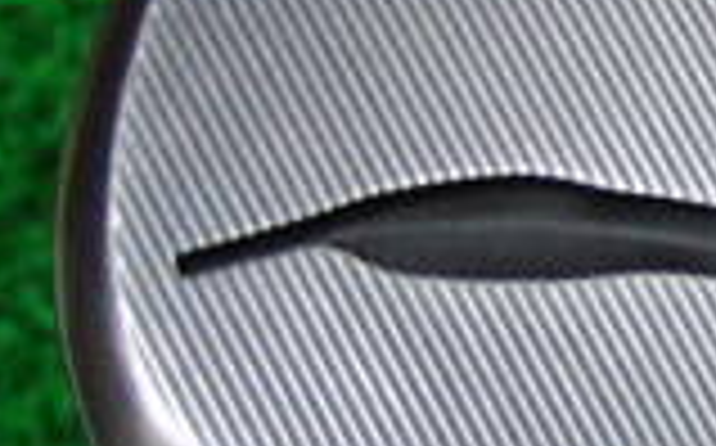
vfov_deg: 8.3
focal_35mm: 158
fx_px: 3080
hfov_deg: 12.0
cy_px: 293
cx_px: 1351
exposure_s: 1/60
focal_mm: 6.42
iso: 400
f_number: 3.6
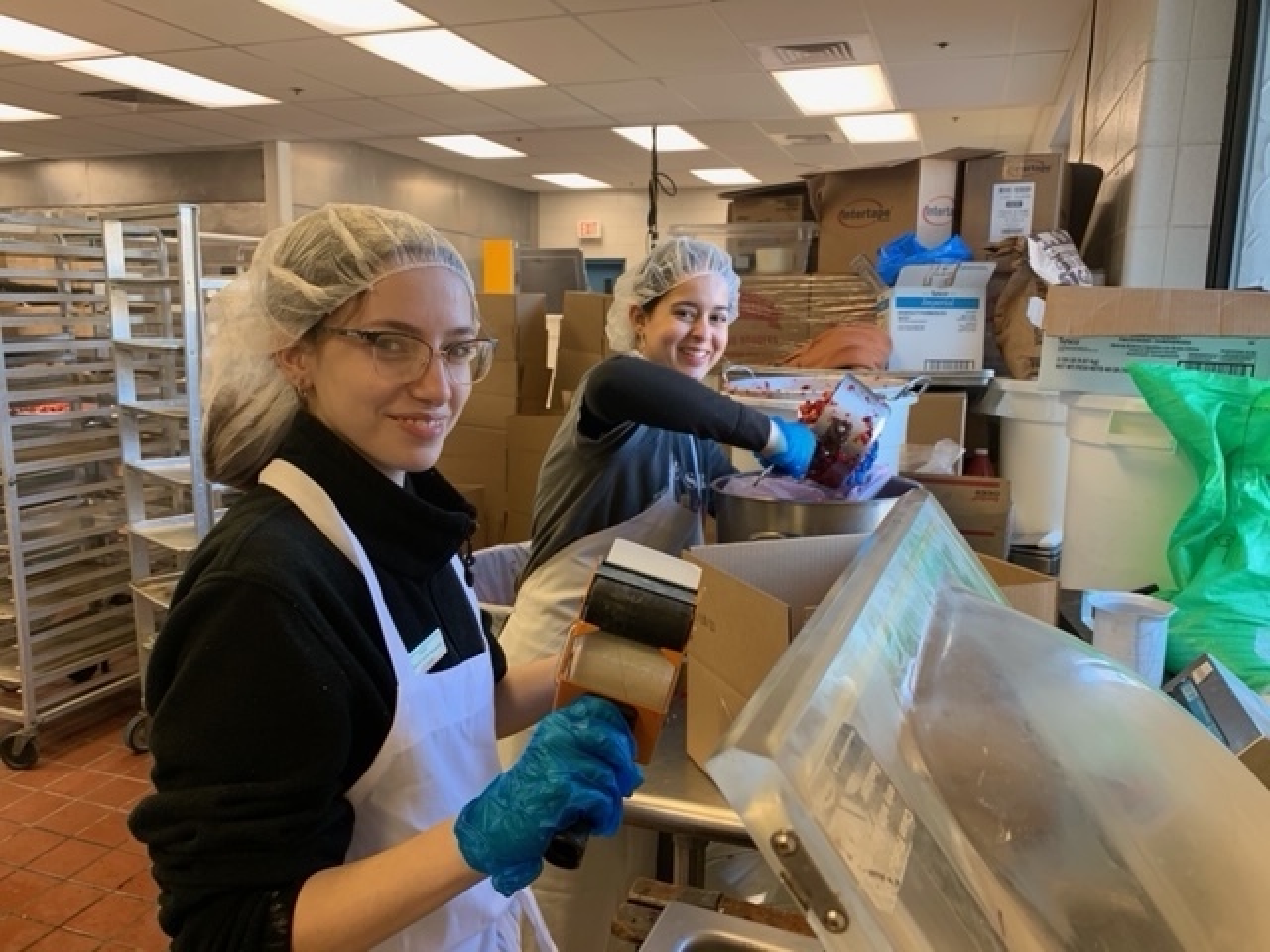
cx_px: 635
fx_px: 954
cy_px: 476
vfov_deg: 53.1
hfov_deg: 67.3
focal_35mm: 26
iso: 64
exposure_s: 1/60
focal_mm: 4.25
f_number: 1.8
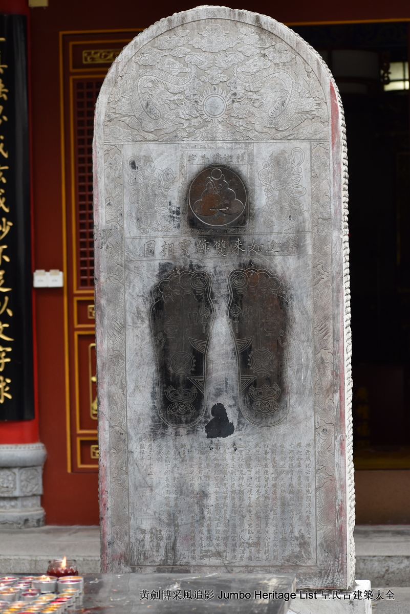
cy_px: 307
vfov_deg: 19.4
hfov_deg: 13.1
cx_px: 205
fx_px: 1792
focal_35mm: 105
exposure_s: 1/250
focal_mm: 70
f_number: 5
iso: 400
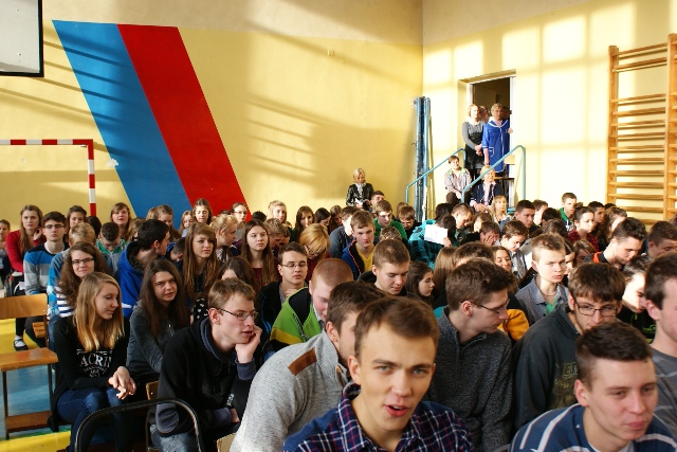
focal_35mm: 36
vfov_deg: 36.9
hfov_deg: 53.1
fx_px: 677
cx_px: 338
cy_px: 226
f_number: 4.5
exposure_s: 1/40
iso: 100
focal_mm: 24
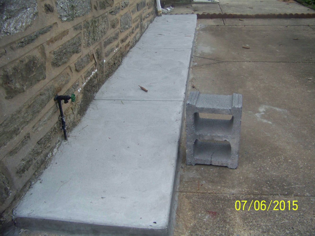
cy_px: 118
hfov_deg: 51.4
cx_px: 158
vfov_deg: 39.7
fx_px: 328
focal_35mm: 36
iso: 200
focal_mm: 5.85
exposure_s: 1/800
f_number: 2.8
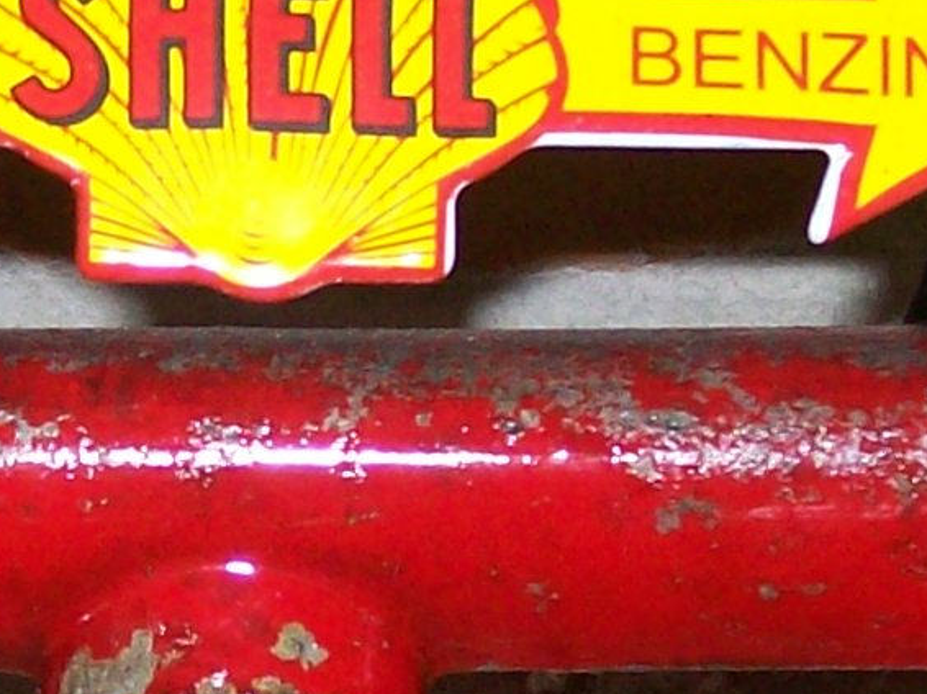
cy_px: 499
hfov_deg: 11.9
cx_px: 172
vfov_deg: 9.0
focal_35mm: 165
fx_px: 4417
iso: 80
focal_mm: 6
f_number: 2.7
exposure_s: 1/64
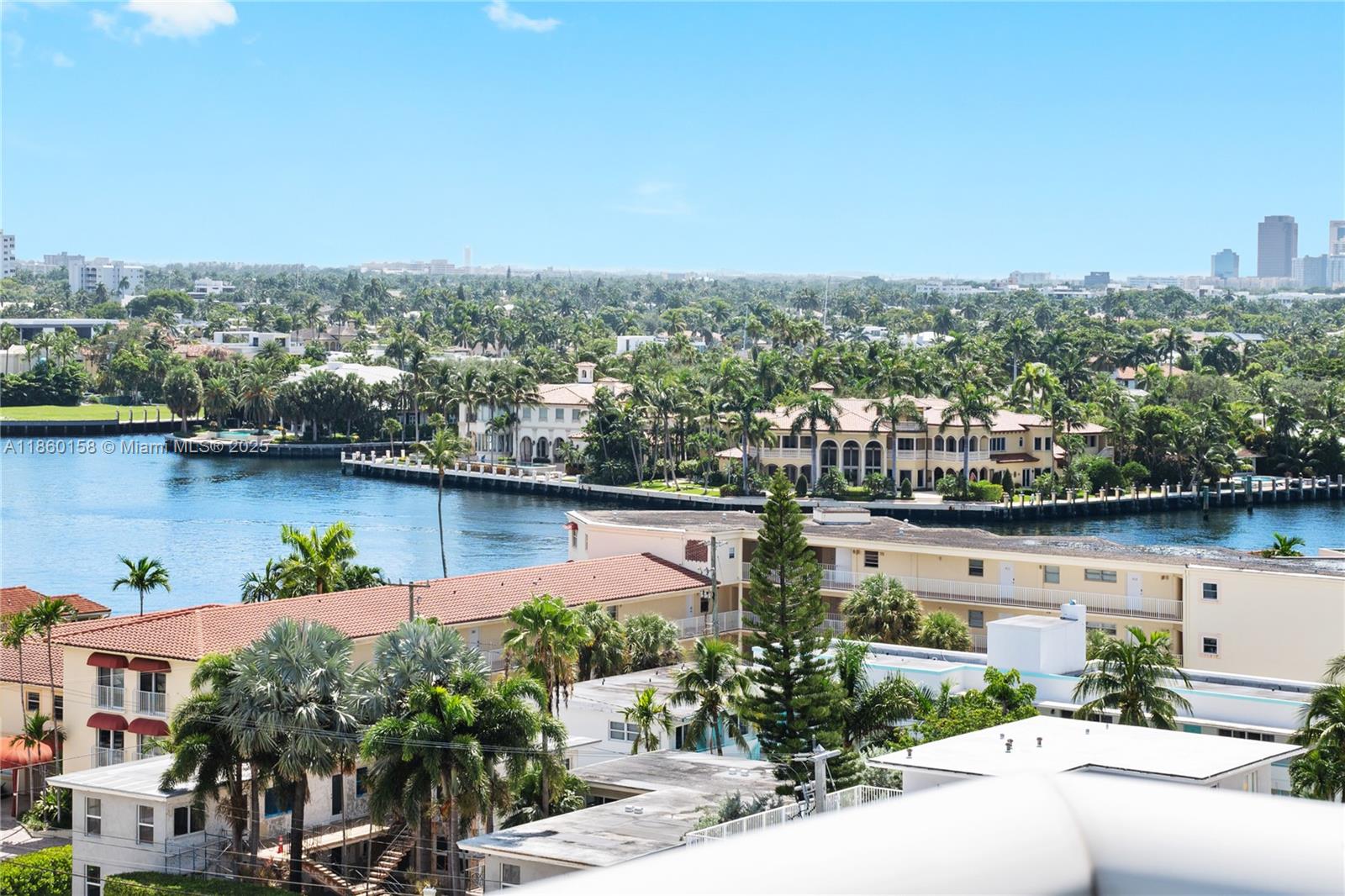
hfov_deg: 31.9
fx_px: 2353
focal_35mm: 63
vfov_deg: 21.6
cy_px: 448
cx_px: 672
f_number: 8
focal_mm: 42
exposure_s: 1/320
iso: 200
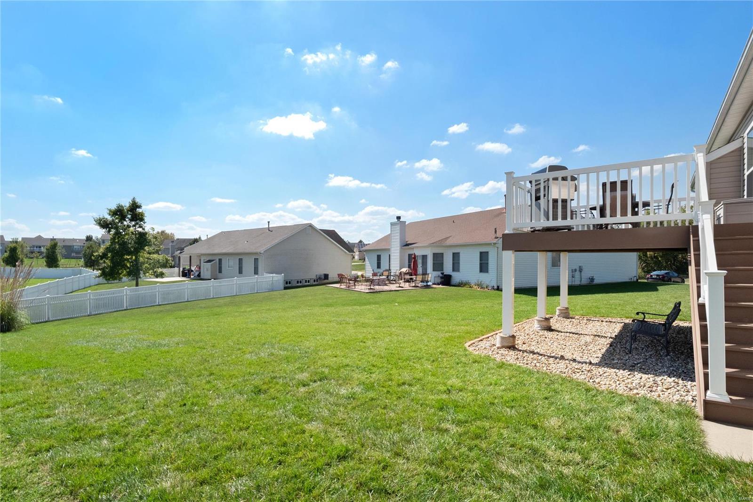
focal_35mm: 16
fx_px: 335
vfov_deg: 73.7
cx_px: 376
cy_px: 251
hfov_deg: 96.7
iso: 400
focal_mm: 8
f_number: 8
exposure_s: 1/1000
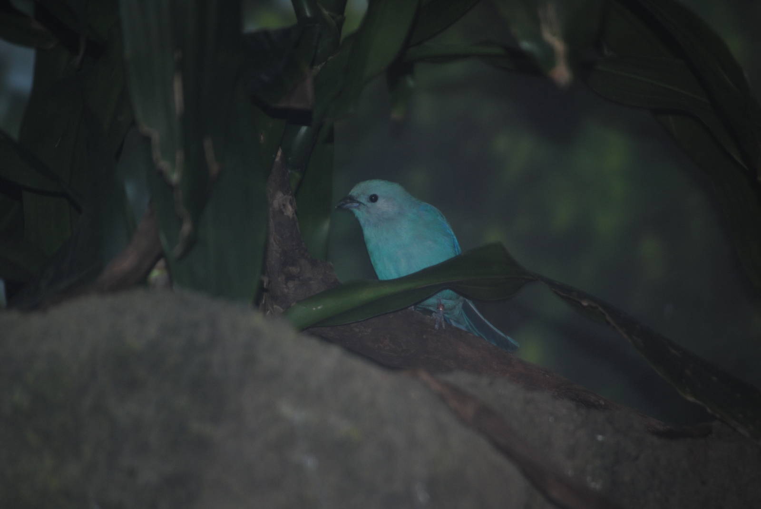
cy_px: 254
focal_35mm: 300
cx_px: 380
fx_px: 6349
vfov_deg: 4.6
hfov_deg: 6.9
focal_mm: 200
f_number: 5.6
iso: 200
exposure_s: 1/60
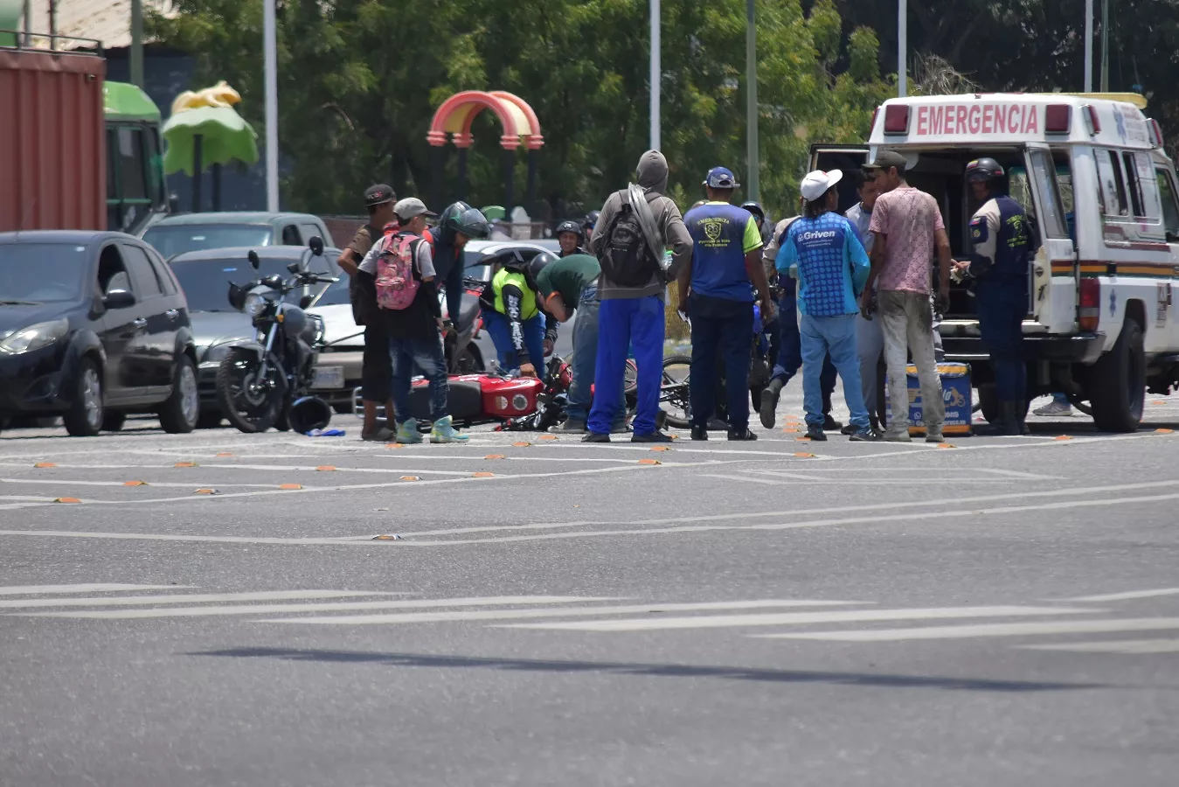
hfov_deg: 6.9
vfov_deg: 4.6
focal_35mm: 300
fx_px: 9826
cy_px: 394
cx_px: 590
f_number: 7.1
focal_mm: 200
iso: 1000
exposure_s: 1/3200
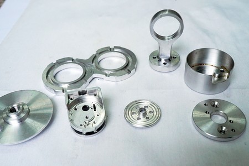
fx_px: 201
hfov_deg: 63.7
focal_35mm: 29
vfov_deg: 45.0
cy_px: 83
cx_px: 124
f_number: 10
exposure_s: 1/80
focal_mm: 29
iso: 1000
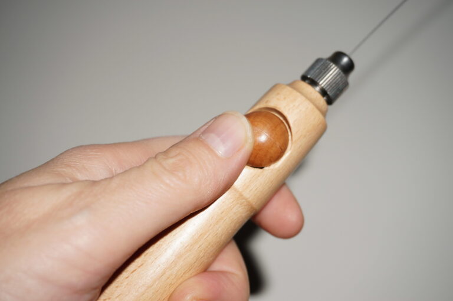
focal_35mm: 51
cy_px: 150
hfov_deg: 38.9
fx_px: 641
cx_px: 226
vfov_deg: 26.4
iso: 160
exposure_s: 1/60
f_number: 5
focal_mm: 34
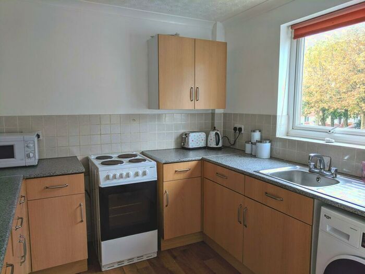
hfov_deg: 67.3
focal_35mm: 26
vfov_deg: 53.1
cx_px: 182
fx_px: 274
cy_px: 137
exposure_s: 1/100
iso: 89
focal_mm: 4.67
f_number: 2
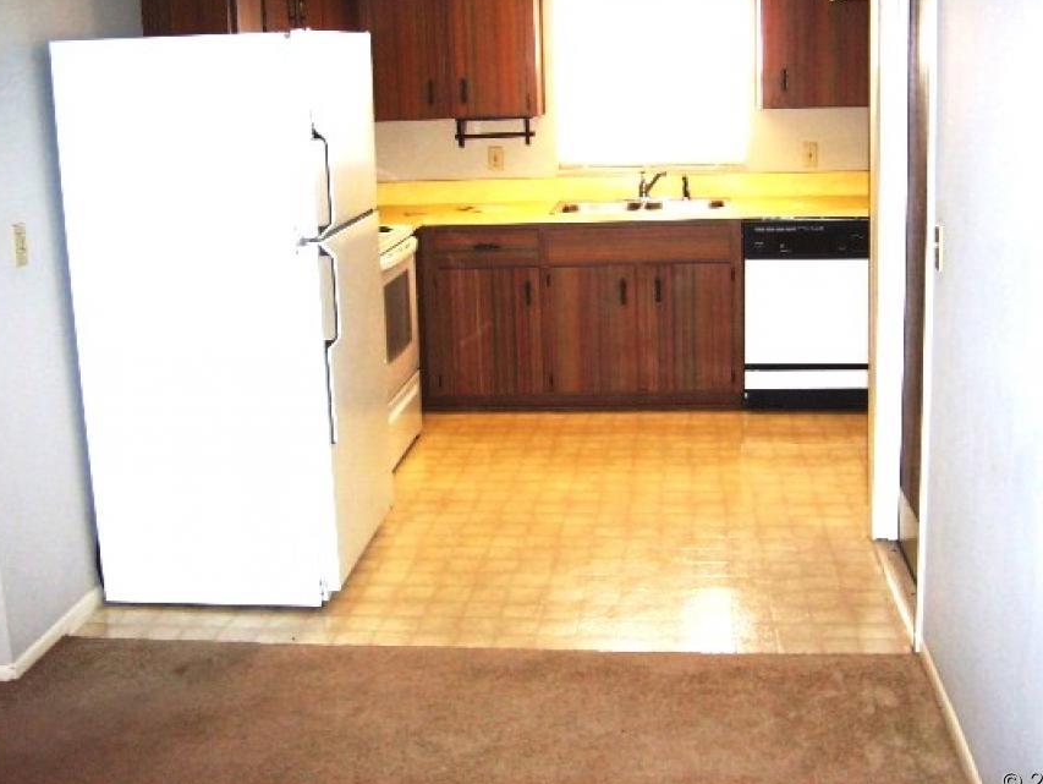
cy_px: 319
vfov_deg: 34.3
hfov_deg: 44.7
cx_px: 573
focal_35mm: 42
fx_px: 1266
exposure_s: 1/45
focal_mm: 5.8
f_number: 2.8
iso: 200
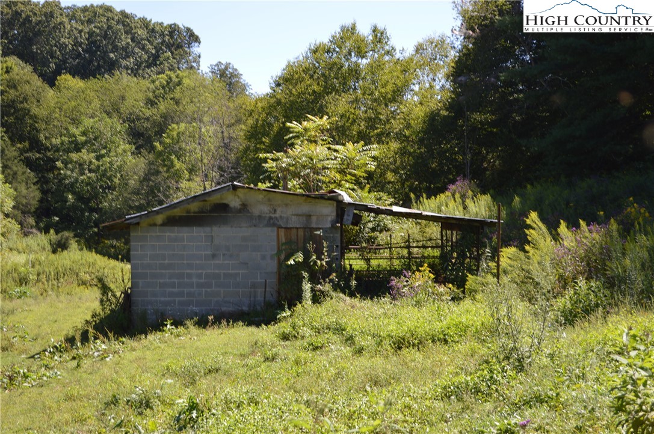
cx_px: 327
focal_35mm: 60
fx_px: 1089
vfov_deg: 22.6
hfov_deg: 33.4
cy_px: 217
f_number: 5.3
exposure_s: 1/200
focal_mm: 40
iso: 100
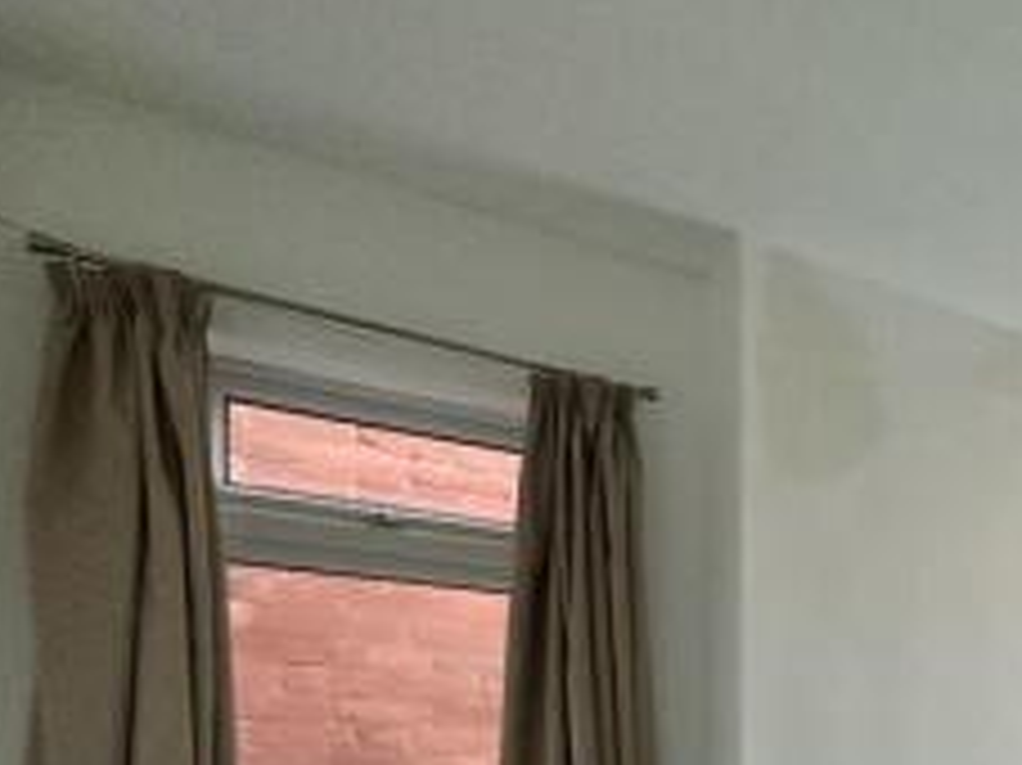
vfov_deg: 35.2
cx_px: 1276
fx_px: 1062
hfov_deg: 36.8
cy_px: 794
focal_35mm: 36
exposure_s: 1/99
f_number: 2.2
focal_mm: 2.22
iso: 250
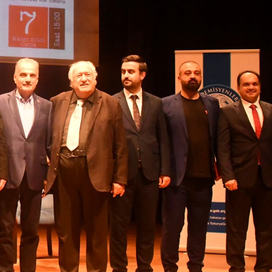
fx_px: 880
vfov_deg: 17.4
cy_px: 47
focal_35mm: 99
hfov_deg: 17.0
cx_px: -21
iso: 10000
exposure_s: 1/400
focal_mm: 28
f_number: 4.5
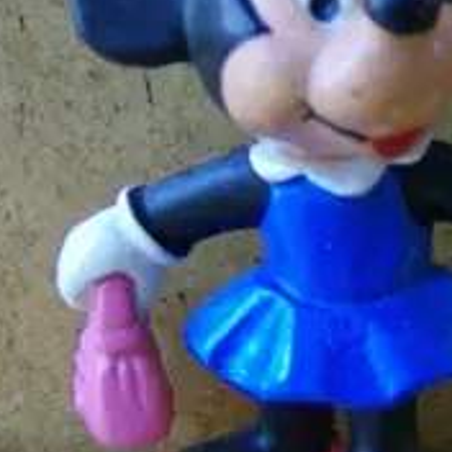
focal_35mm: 86
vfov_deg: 20.2
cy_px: 195
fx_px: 1270
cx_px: 343
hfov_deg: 20.0
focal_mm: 6
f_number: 2.8
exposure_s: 1/64
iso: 192
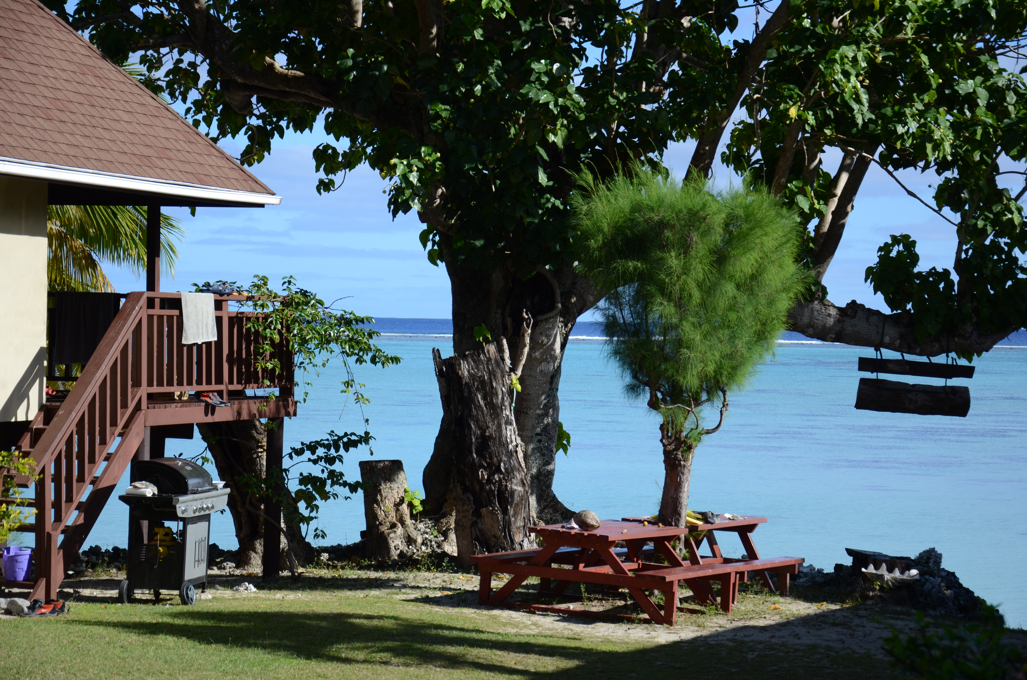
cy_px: 340
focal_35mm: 99
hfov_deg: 20.7
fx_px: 2818
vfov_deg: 13.8
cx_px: 514
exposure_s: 1/400
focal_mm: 66
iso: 100
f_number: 5.3
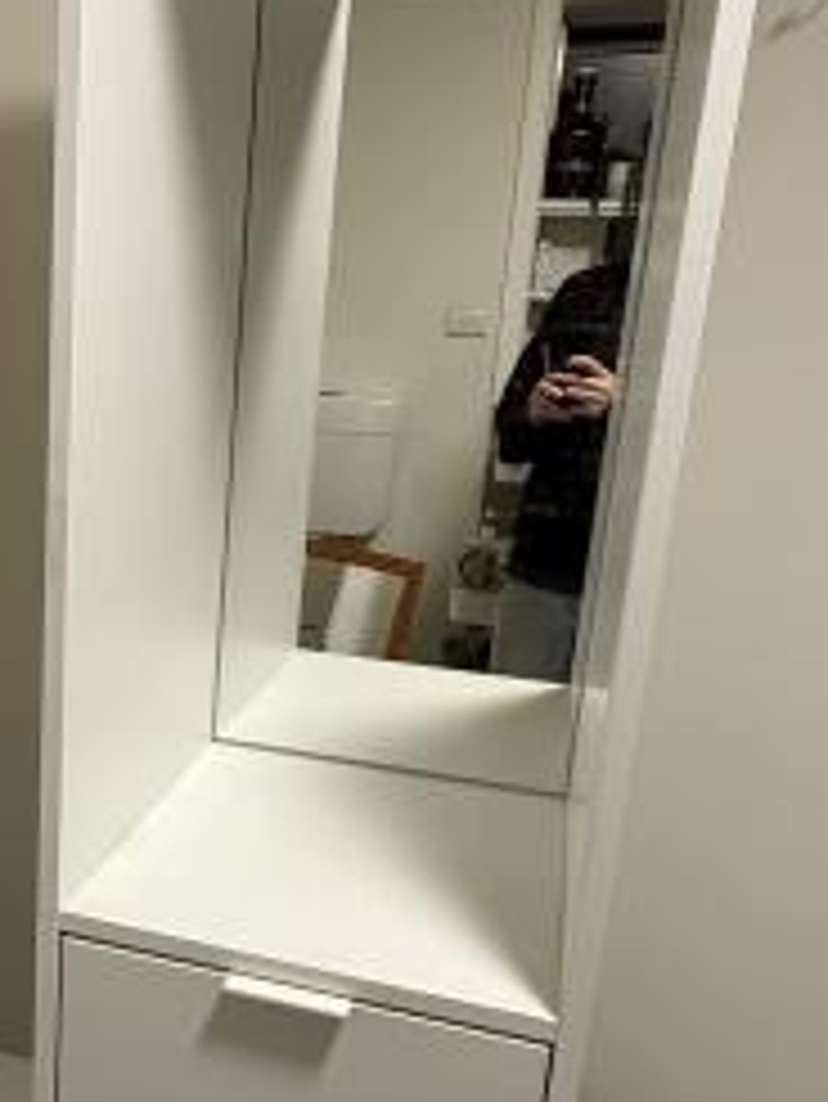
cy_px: 648
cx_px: 112
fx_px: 1211
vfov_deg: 48.7
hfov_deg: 35.9
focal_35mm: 38
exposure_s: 1/50
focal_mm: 2.22
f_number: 2.2
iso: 250
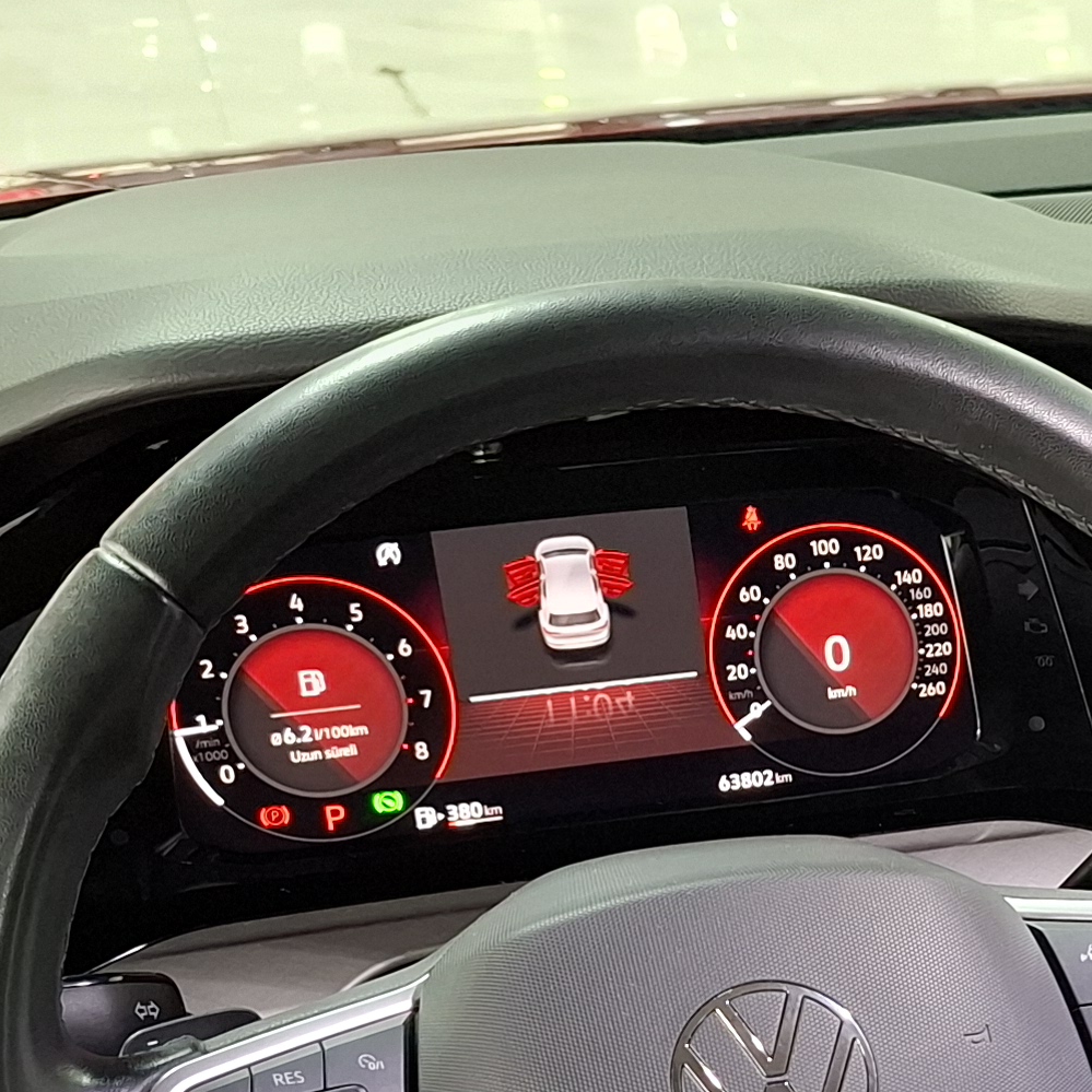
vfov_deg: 20.0
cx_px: 1337
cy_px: 1174
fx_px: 2962
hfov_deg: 19.6
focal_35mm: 83
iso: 400
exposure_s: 1/25
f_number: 1.8
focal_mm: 5.54
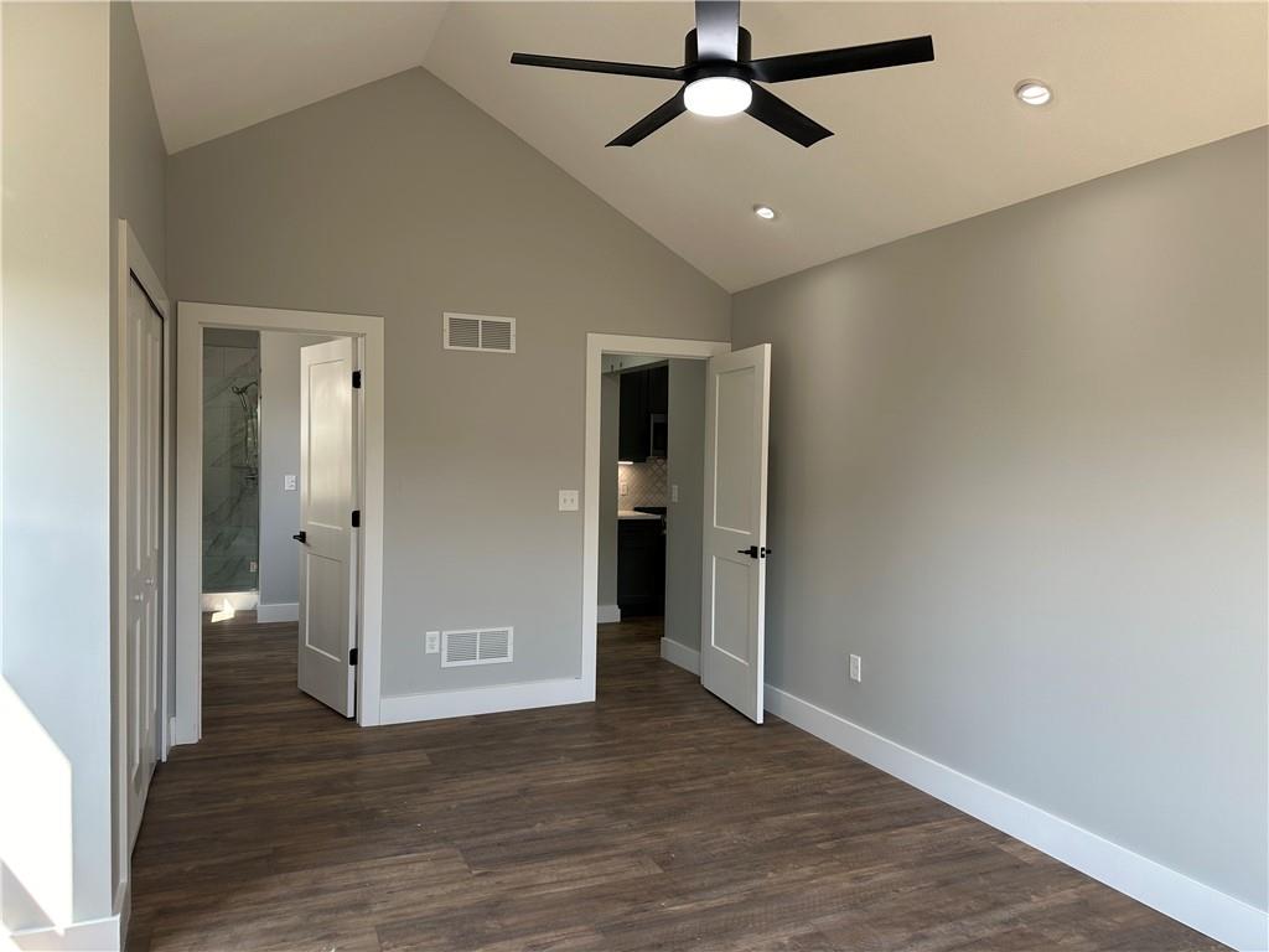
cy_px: 476
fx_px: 880
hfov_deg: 71.6
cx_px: 634
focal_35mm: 24
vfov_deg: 56.8
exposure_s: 1/160
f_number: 1.78
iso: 64
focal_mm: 6.86
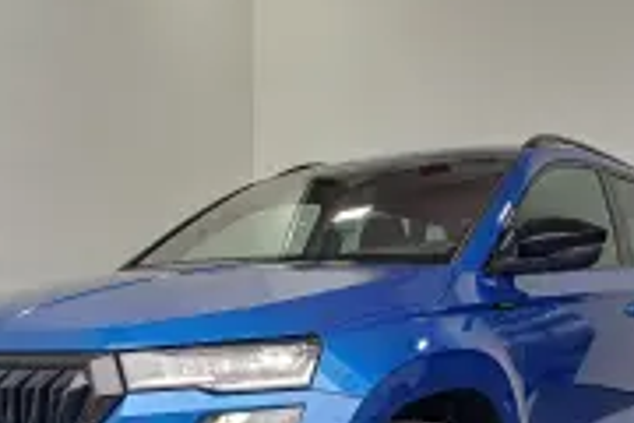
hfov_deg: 38.2
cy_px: 398
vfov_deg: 25.0
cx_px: 292
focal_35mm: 52
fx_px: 916
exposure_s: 1/100
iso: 64
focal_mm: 4.65
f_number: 1.8
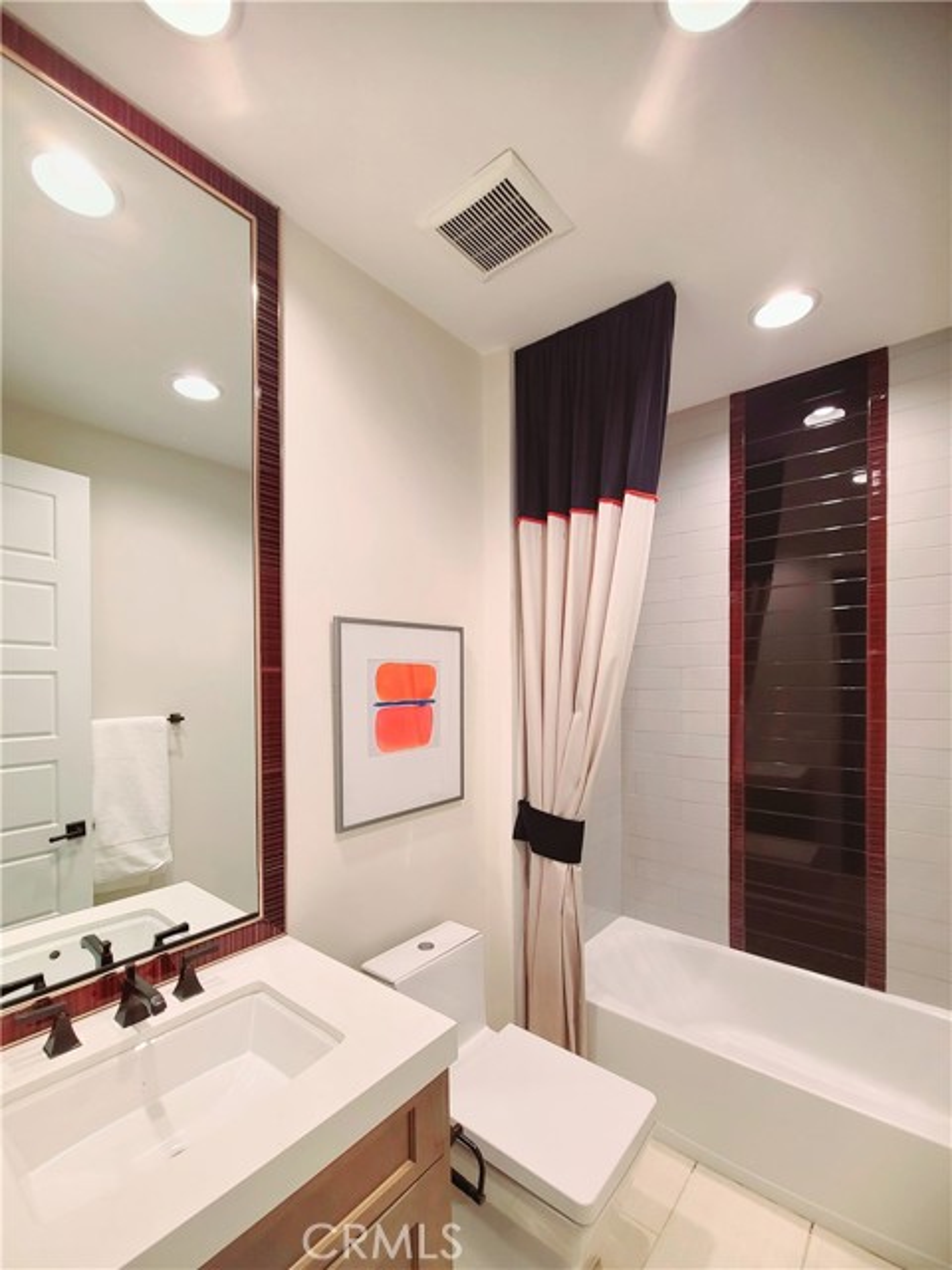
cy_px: 635
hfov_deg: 89.9
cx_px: 476
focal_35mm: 13
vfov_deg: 106.2
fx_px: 477
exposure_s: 1/60.2
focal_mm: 2.2
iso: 200
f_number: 2.2
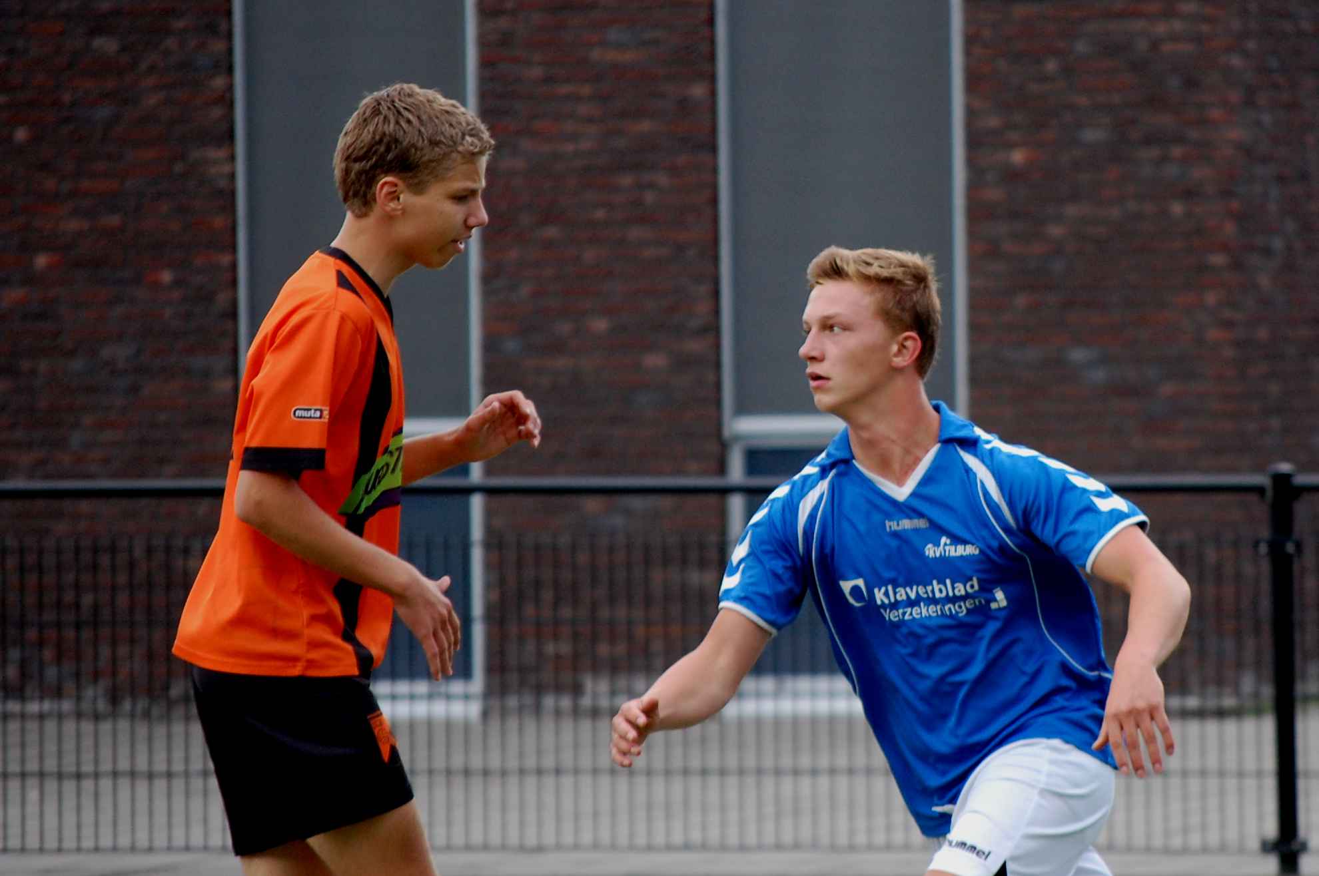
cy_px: 438
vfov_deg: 6.1
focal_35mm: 225
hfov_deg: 9.2
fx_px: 8235
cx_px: 660
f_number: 5.3
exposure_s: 1/500
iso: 640
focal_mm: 150
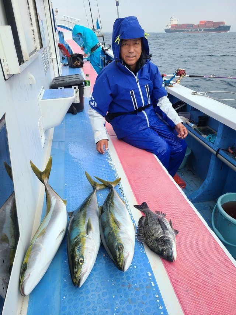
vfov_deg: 67.3
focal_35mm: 26
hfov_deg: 53.0
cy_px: 158
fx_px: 236
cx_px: 118
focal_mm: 5.4
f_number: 1.8
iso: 40
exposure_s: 1/531
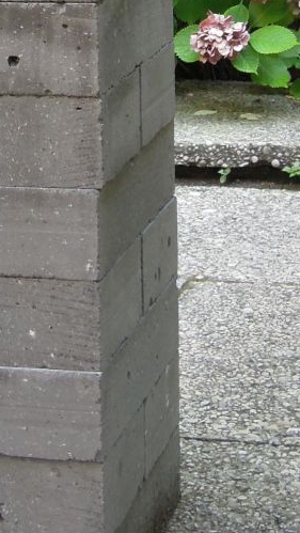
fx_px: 2105
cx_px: -11
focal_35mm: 149
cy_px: -72
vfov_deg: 14.1
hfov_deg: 8.1
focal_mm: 9
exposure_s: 1/60
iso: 250
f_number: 3.7
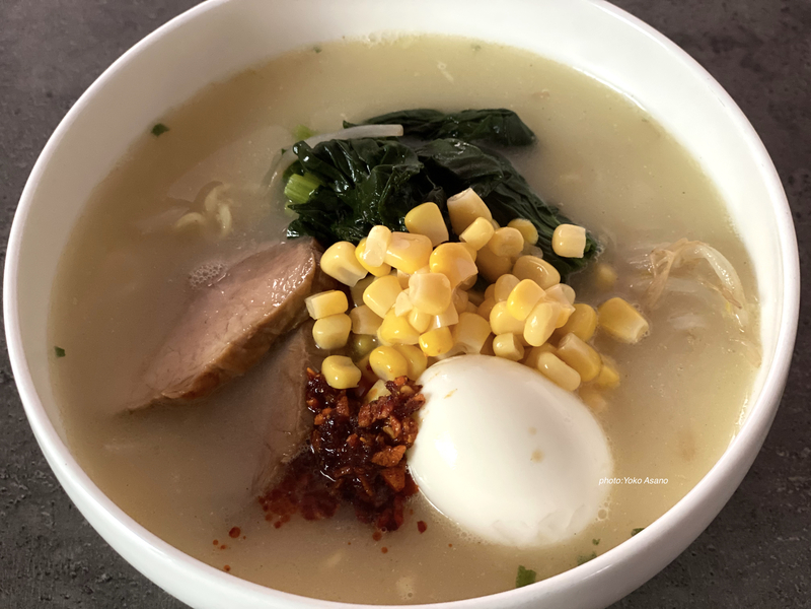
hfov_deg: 36.8
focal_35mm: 52
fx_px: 1218
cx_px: 406
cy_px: 304
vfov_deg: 28.0
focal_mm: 6
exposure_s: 1/30
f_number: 2
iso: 400
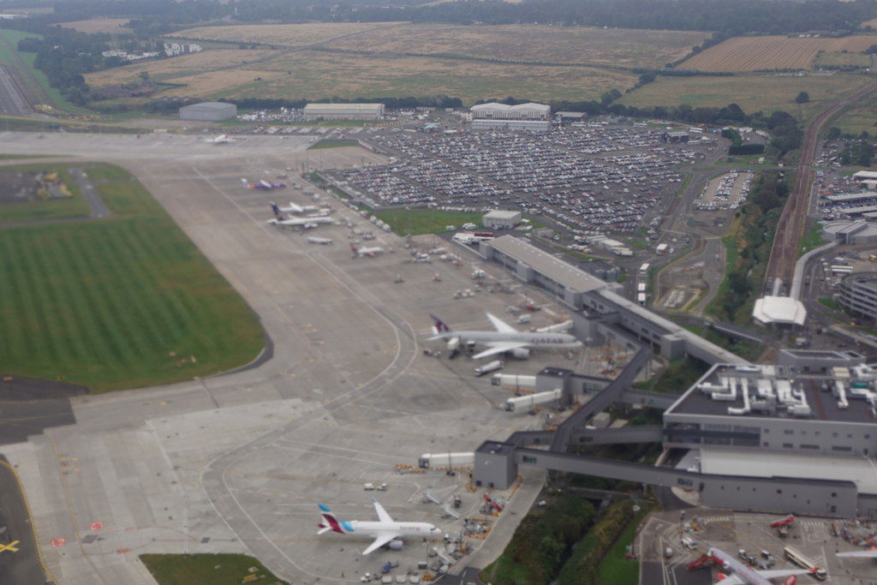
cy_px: 292
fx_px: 1096
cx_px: 438
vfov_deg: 29.9
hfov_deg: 43.6
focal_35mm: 45
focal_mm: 30
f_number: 5.6
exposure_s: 1/125
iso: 100
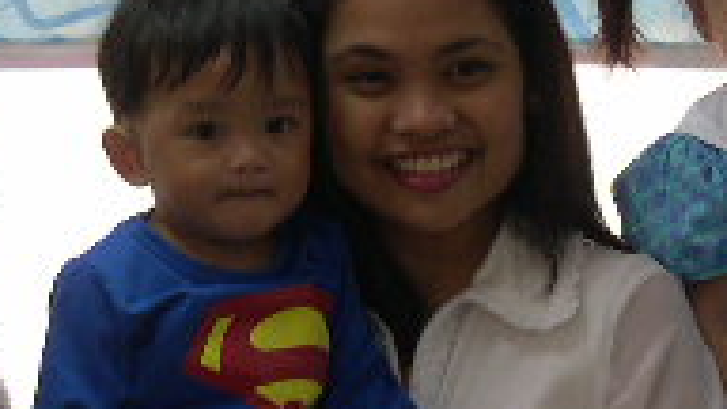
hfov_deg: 12.6
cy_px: 223
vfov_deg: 7.1
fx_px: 3296
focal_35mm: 171
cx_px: 367
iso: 100
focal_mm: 10.1
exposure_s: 1/32
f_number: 3.1
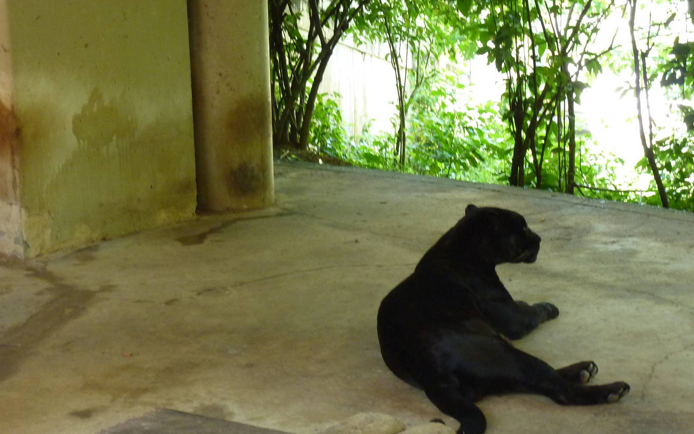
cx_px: 402
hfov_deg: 29.3
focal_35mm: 70
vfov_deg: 18.6
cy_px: 242
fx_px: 1324
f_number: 3.9
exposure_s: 1/40
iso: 250
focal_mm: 9.1
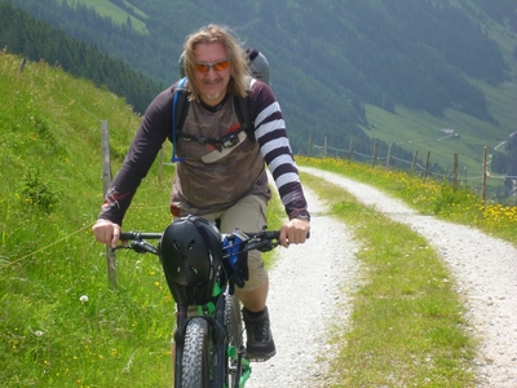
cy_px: 194
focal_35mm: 128
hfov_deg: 15.4
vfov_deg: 11.6
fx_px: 1912
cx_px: 258
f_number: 5.9
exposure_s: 1/400
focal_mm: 22.8
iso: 200
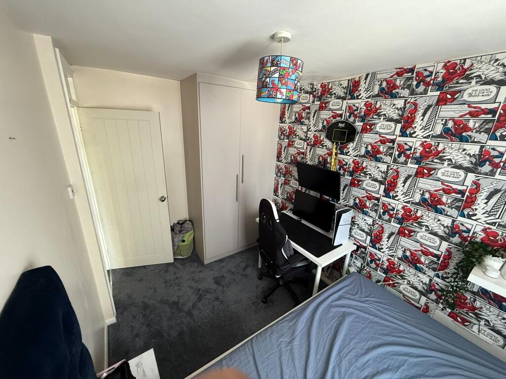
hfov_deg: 102.1
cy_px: 190
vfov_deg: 85.7
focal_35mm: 14
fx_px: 205
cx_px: 253
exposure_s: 1/65
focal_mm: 2.22
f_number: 2.2
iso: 320
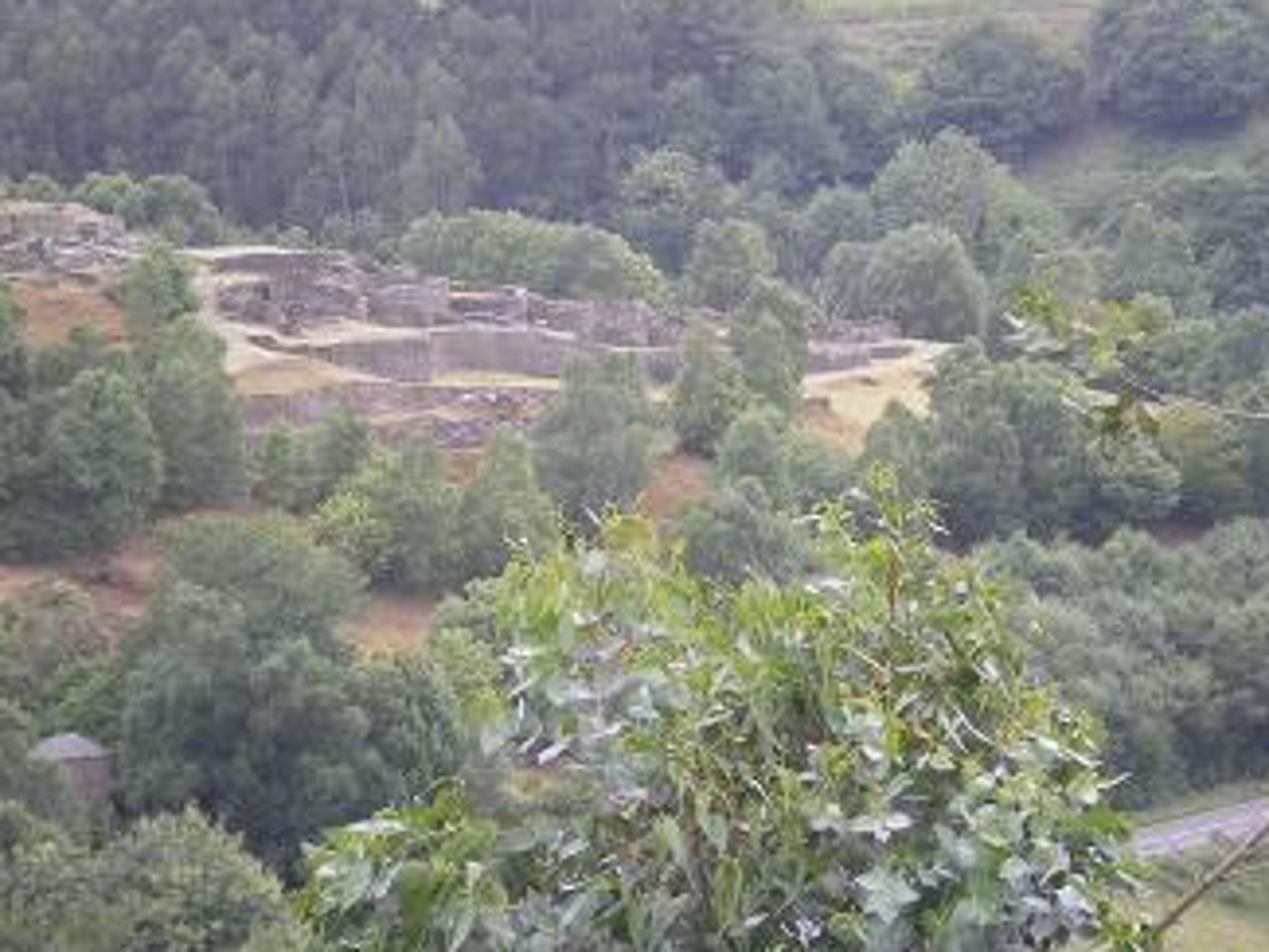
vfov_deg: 8.0
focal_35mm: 185
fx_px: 6784
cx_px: 652
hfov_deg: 10.7
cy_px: 386
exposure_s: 1/100
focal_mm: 18.9
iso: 200
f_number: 5.9
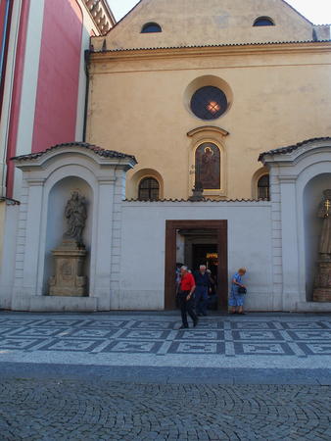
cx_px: 166
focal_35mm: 28
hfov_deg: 49.8
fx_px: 357
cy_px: 220
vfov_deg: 63.4
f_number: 3.5
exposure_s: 1/800
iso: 100
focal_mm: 6
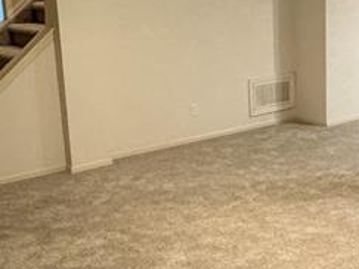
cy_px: 122
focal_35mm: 59
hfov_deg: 31.3
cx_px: 319
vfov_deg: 24.8
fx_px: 612
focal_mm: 2.22
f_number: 2.2
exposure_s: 1/60
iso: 320
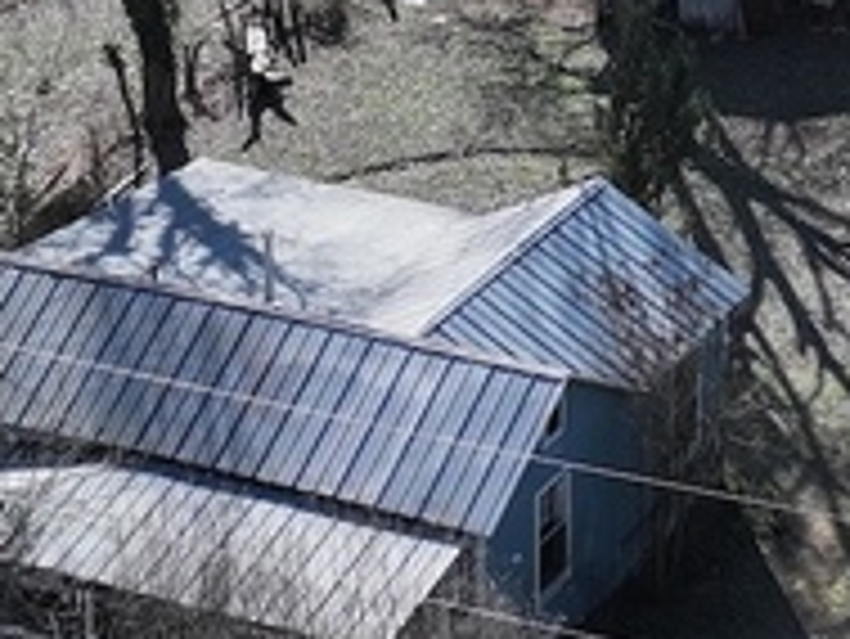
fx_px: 4496
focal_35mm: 183
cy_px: -86
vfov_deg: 8.1
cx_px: 403
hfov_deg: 10.8
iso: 380
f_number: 2.8
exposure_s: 1/4000
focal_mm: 12.29
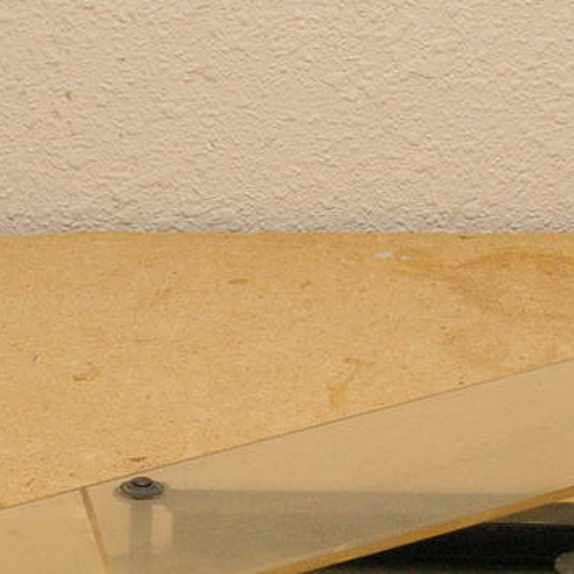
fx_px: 3668
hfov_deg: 8.9
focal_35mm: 196
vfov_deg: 8.9
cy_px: 468
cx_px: 376
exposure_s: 1/180
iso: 1600
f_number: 22
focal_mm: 43
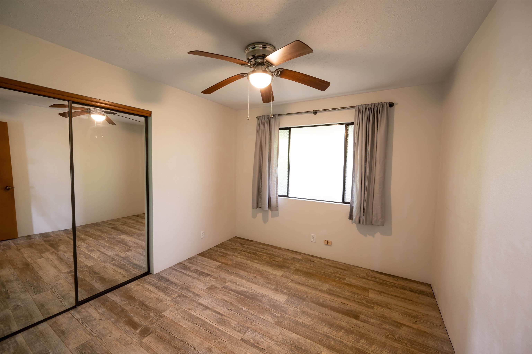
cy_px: 177
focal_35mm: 14
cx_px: 266
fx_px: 207
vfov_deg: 81.2
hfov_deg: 104.3
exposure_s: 1/2.5
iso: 400
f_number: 7.1
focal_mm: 14
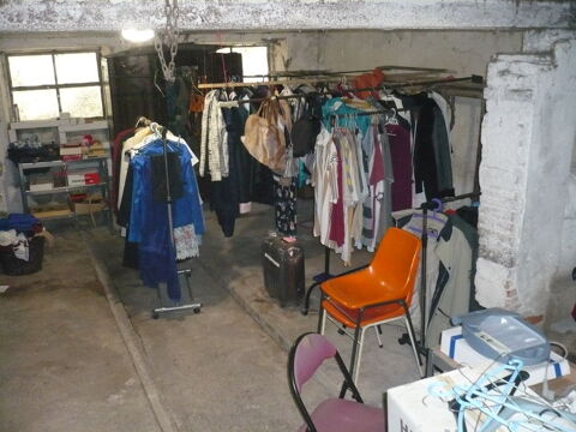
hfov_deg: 52.6
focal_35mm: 35
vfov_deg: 40.7
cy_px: 216
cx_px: 288
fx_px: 582
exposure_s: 1/30
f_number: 2.8
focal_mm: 5.8
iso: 640
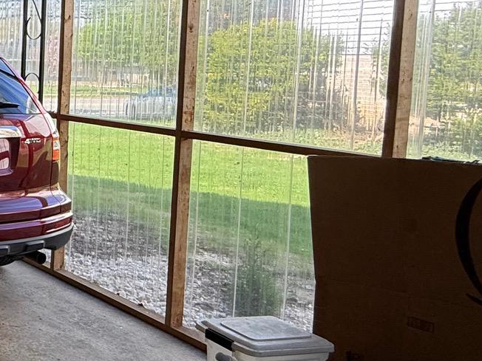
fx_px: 613
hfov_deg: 29.2
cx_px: -219
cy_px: 97
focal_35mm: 44
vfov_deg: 32.3
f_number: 2.2
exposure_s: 1/257
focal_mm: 2.22
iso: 50
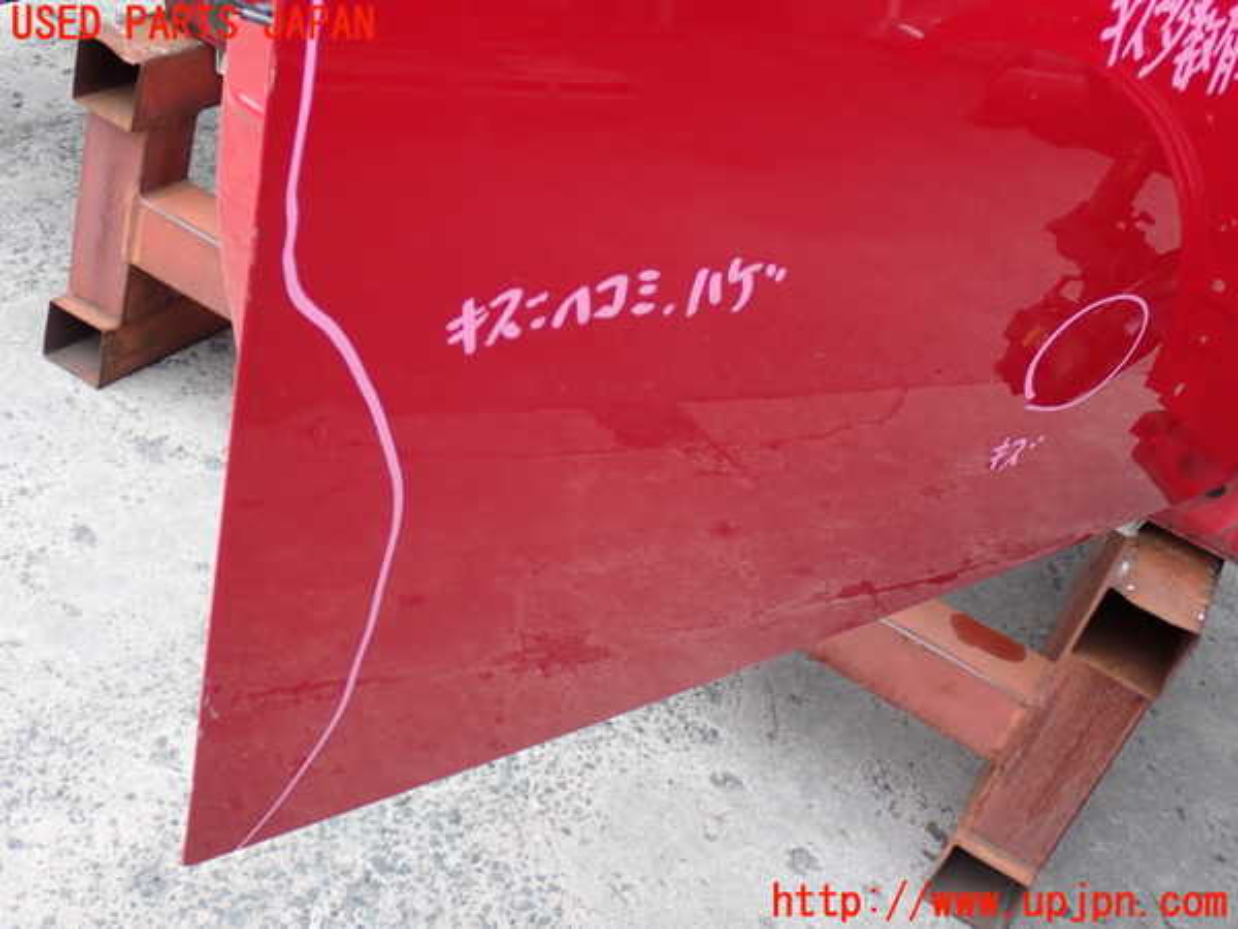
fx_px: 1574
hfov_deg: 42.9
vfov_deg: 32.9
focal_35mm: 44
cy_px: 464
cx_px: 619
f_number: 2.9
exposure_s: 1/80
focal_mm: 7.84
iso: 125
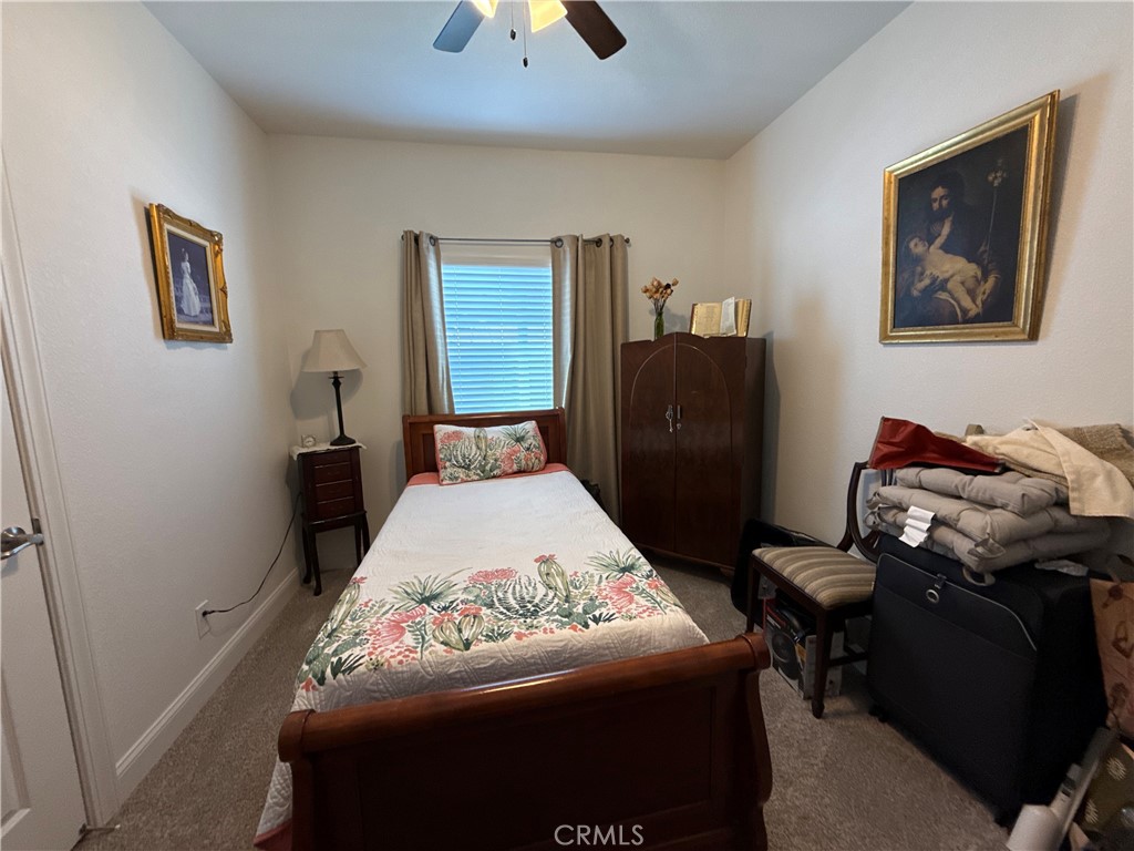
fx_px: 459
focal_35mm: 14
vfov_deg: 85.7
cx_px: 567
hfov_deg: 102.1
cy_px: 426
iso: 250
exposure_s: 1/120
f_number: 2.2
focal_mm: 2.22
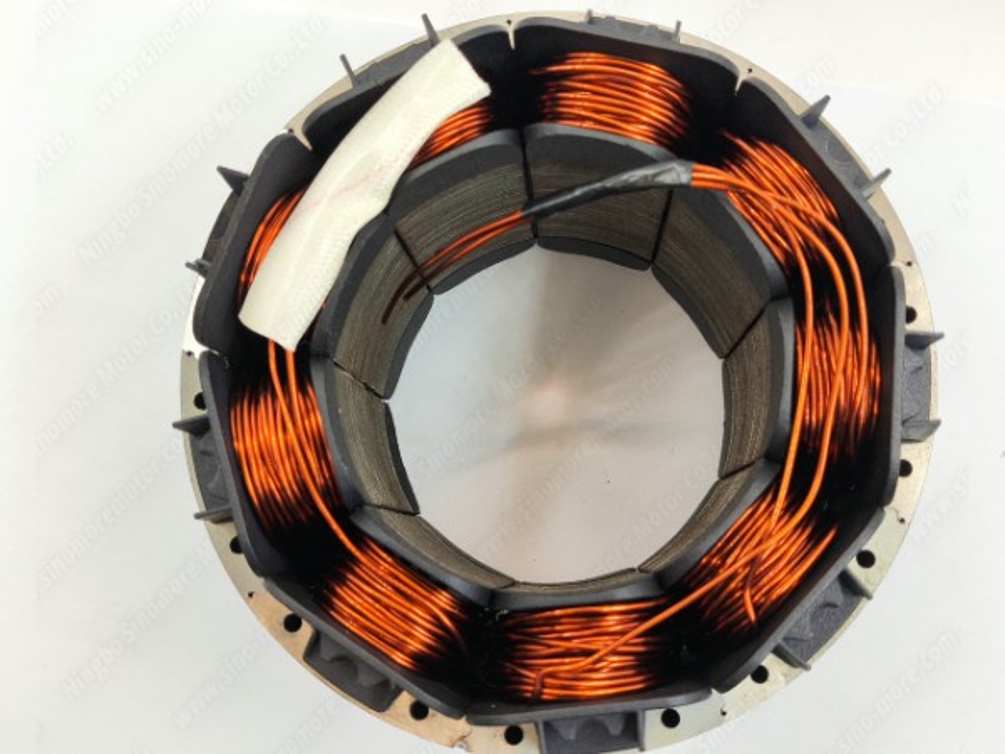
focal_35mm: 24
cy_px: 377
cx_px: 502
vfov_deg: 56.8
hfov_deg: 71.6
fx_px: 697
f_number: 1.8
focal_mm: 4.68
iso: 50
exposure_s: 1/160
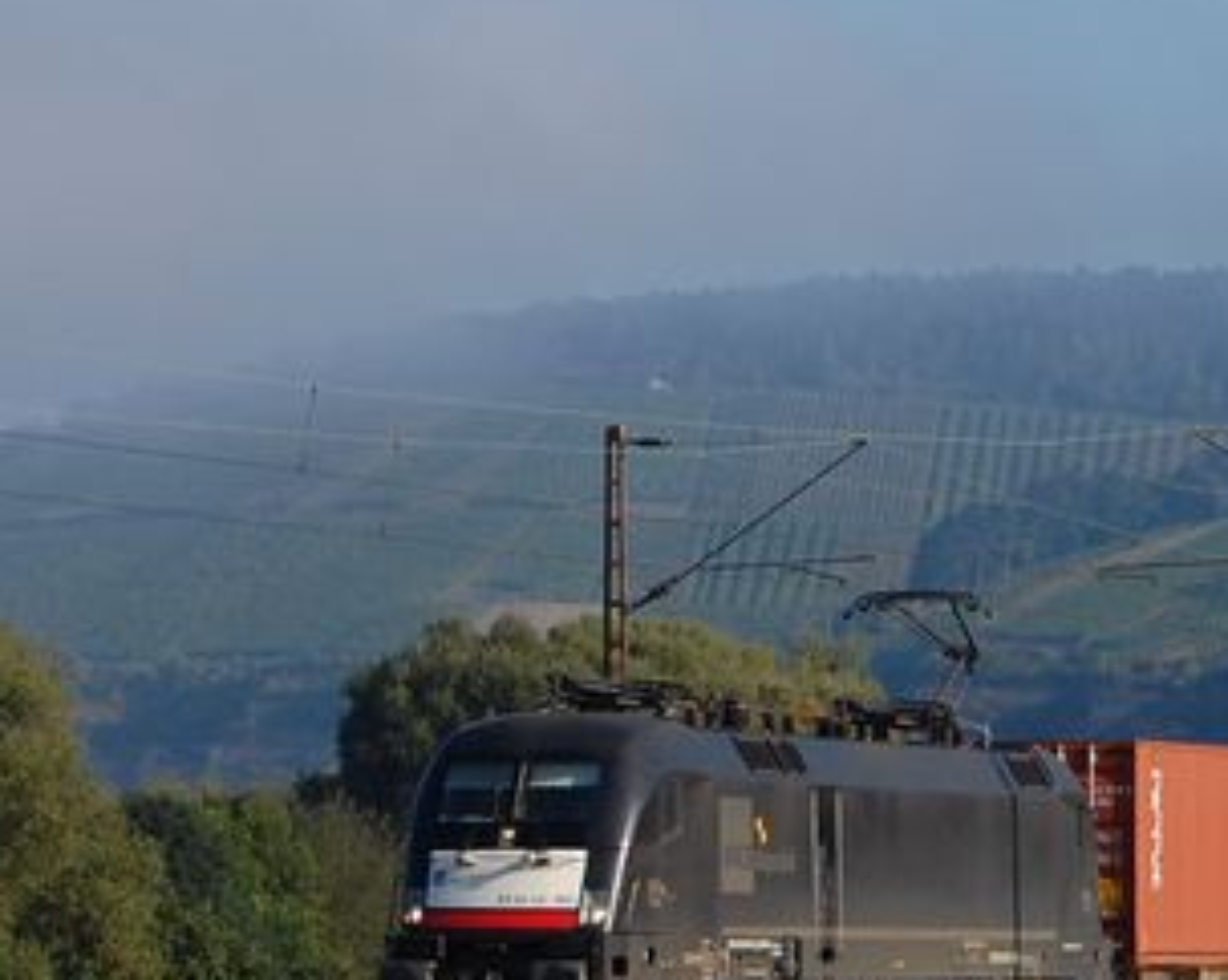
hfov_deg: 7.8
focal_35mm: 247
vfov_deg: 6.3
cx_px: 1358
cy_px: 571
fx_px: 8971
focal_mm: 52
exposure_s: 1/500
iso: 200
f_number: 9
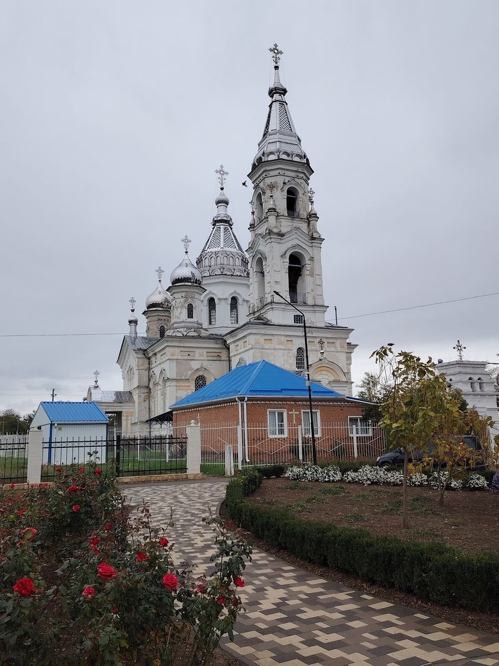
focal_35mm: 30
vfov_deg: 60.0
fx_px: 577
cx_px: 250
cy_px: 333
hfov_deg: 46.8
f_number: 1.75
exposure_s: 1/900
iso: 309
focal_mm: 5.25
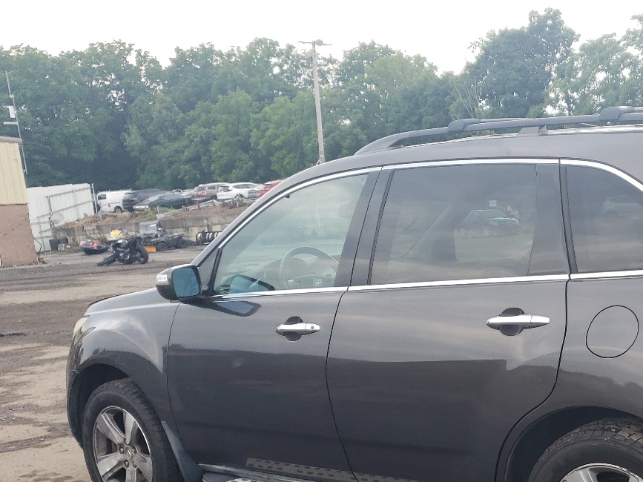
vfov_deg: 29.5
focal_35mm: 48
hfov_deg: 37.4
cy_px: 396
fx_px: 891
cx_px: 561
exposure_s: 1/667
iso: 50
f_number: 1.5
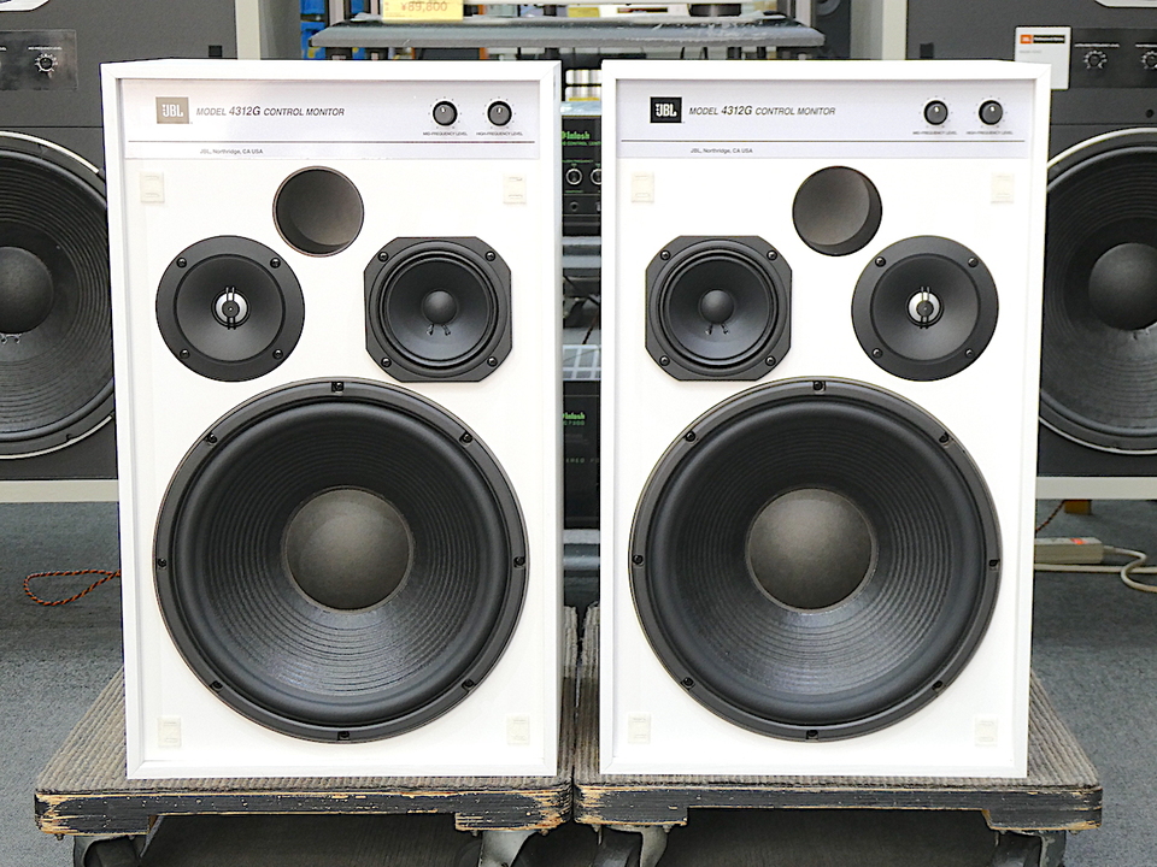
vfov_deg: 22.6
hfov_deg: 29.8
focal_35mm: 65
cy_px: 434
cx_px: 578
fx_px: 2173
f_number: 4.4
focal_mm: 11.7
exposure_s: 1/13
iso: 200
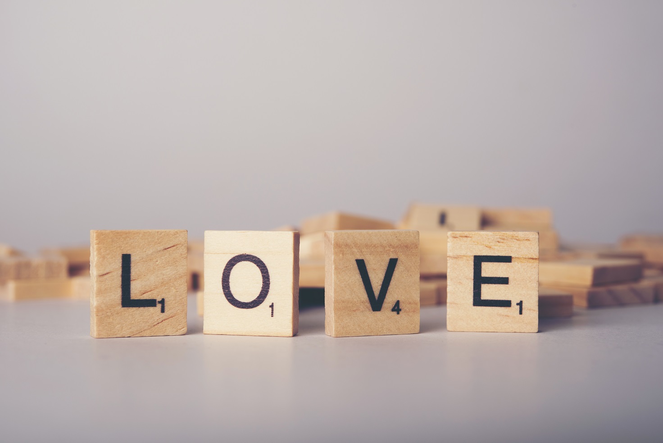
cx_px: 332
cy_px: 222
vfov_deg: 22.6
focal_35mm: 60
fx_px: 1105
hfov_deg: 33.4
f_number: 10
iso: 100
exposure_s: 1/200
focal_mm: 60
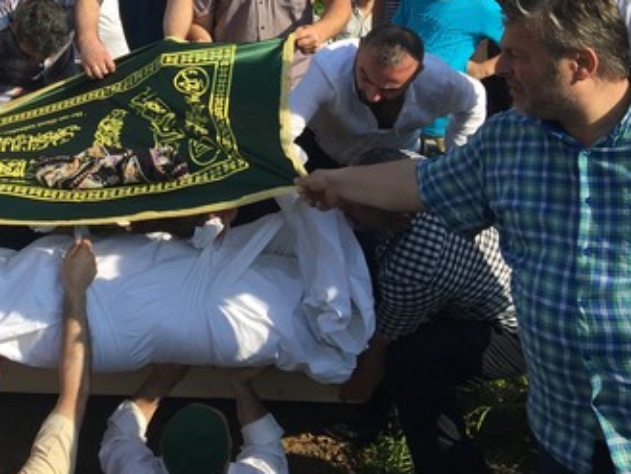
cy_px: 13
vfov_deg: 23.9
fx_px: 1076
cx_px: 84
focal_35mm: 59
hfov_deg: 31.4
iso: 32
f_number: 2.2
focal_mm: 4.15
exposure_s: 1/1464
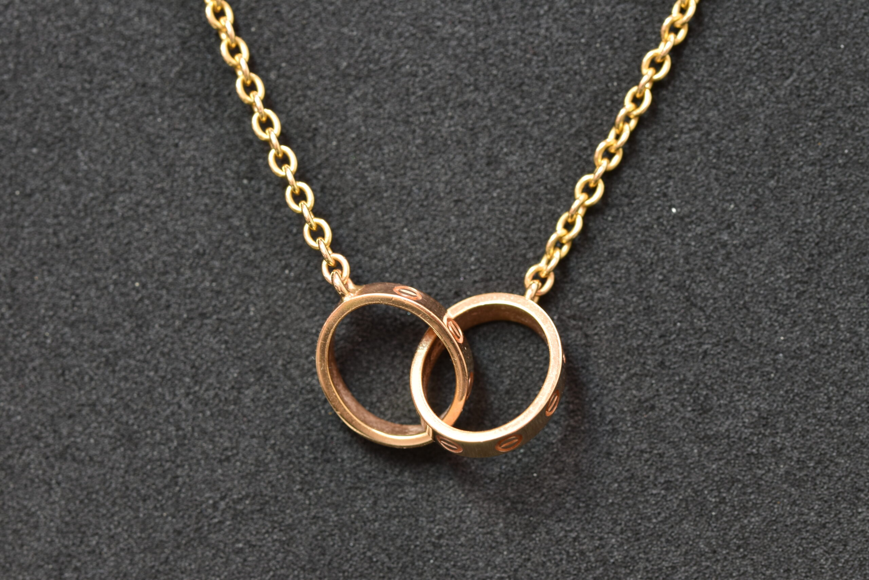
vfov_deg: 10.2
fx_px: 3259
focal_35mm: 135
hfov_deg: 15.2
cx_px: 434
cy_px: 290
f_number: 8
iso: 100
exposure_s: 1/3
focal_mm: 90
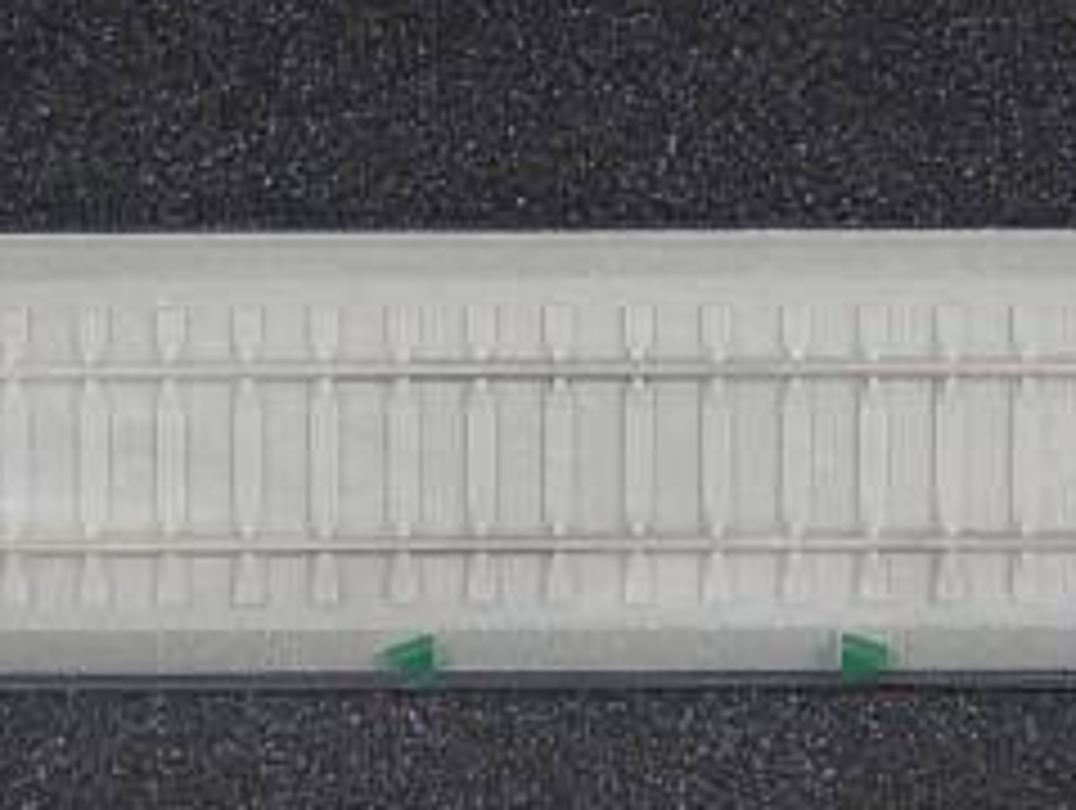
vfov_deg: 10.7
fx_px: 4327
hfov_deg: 14.2
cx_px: 626
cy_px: 450
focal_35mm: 139
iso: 400
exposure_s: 1/30
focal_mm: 9.2
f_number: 4.3
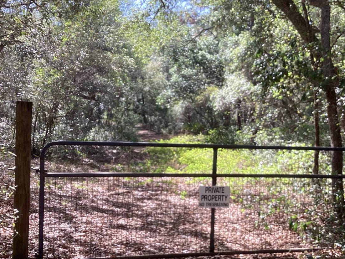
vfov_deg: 32.2
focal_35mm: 45
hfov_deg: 41.9
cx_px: 209
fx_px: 449
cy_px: 145
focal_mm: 3.3
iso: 25
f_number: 2.4
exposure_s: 1/166
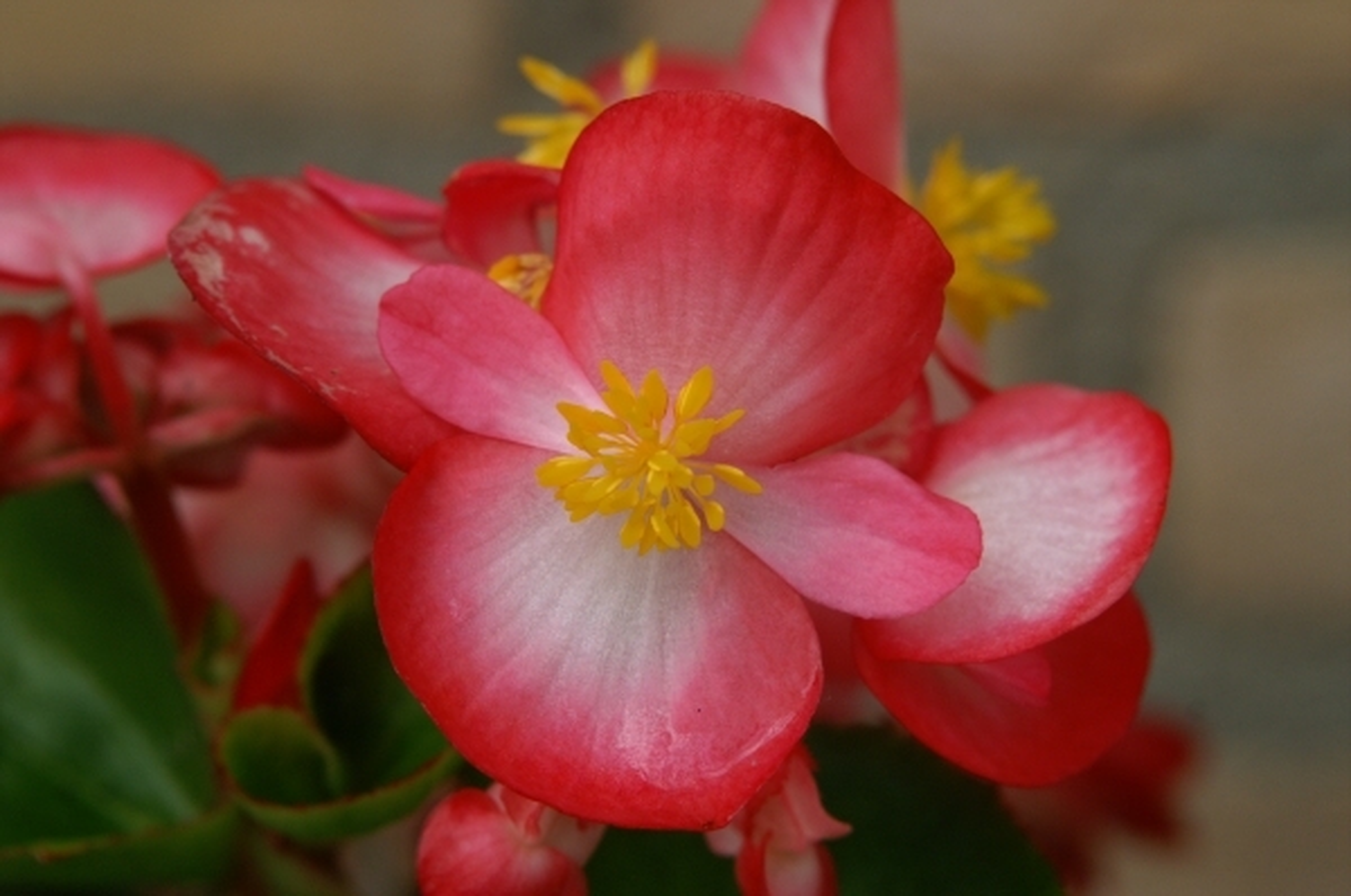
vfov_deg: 10.7
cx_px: 676
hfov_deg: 16.1
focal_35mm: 128
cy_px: 448
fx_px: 4777
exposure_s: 1/300
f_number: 10
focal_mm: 85
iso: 400
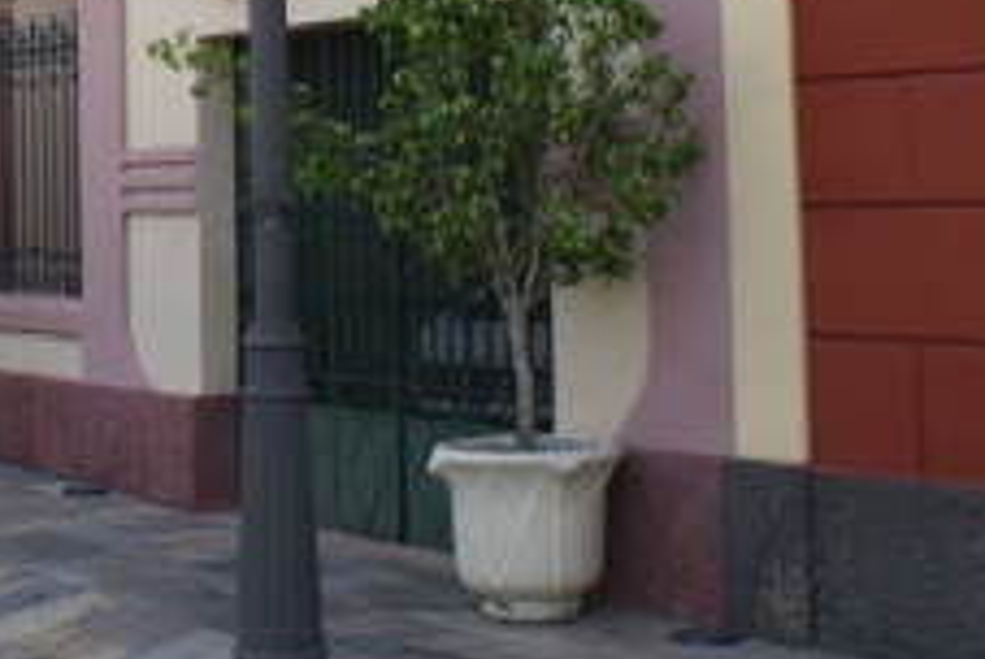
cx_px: -174
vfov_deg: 17.0
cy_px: 39
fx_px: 2164
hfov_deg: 23.6
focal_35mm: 79
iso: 100
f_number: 5
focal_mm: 20
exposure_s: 1/200
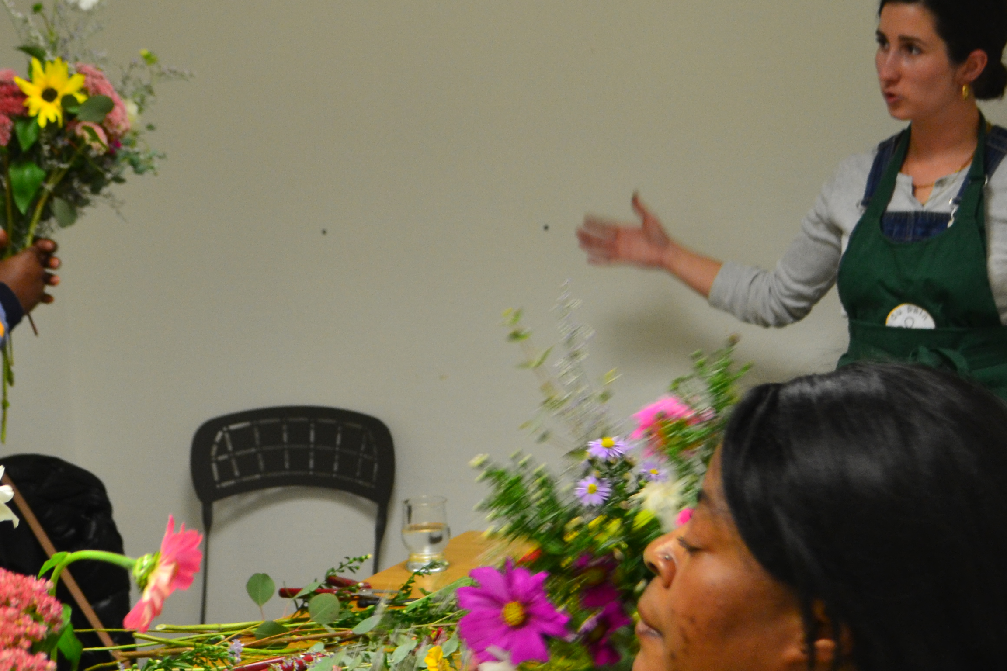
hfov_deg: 24.1
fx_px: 2349
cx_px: 333
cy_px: 406
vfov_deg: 16.2
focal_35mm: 84
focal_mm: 28
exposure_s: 1/30
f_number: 4.5
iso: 800
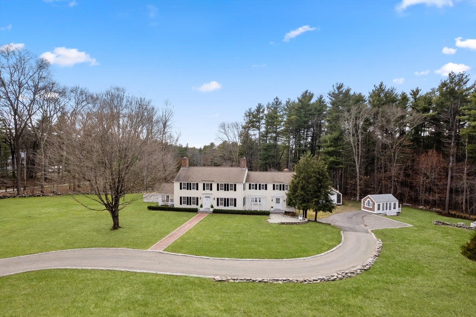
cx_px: 238
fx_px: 291
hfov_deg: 78.6
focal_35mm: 22
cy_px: 158
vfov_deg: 57.2
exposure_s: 1/1500
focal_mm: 8.38
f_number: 2.8
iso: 100
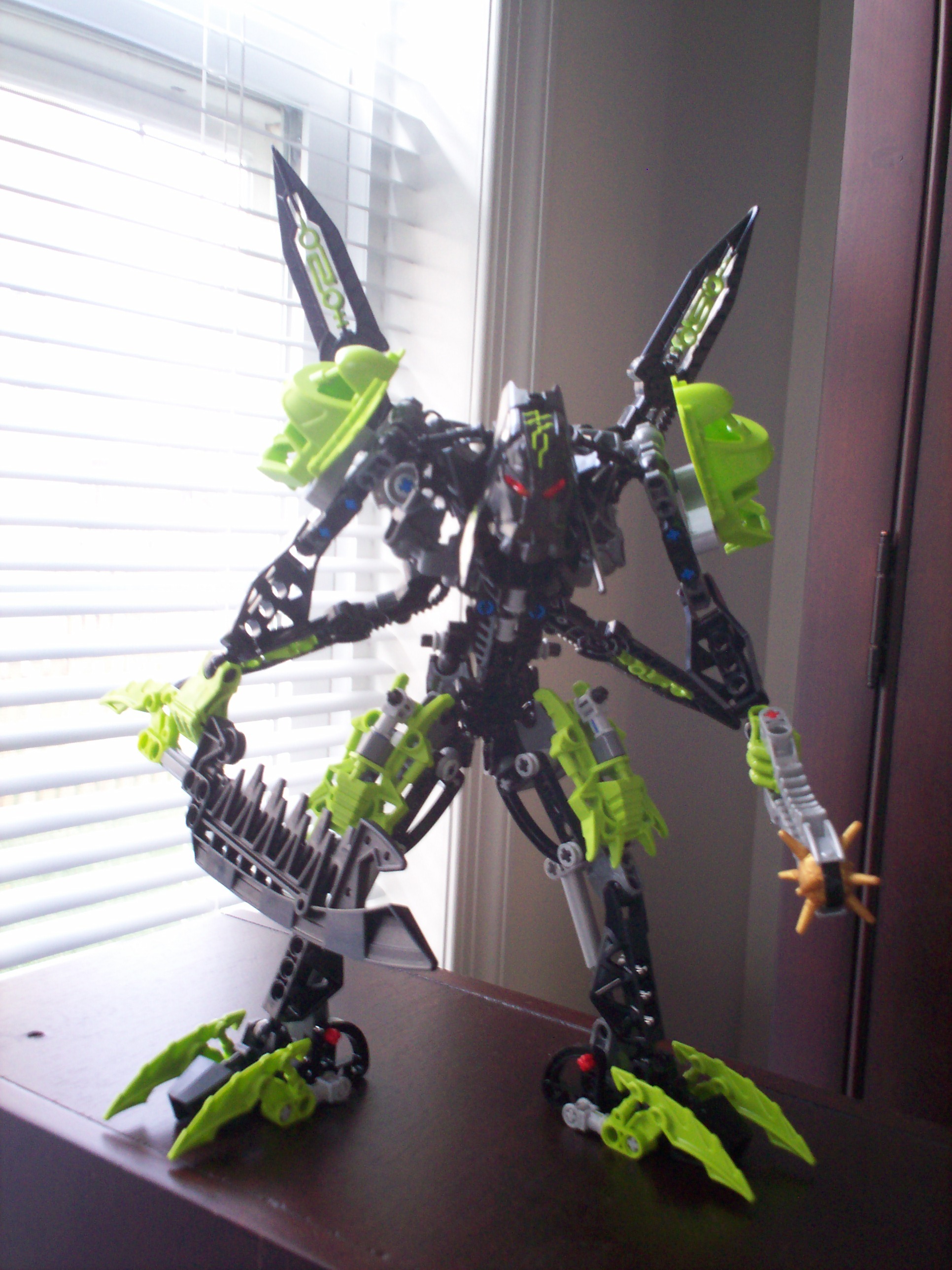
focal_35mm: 36
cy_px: 635
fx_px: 1320
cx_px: 476
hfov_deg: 39.7
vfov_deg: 51.4
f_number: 4.5
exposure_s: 1/9.94
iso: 140
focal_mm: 6
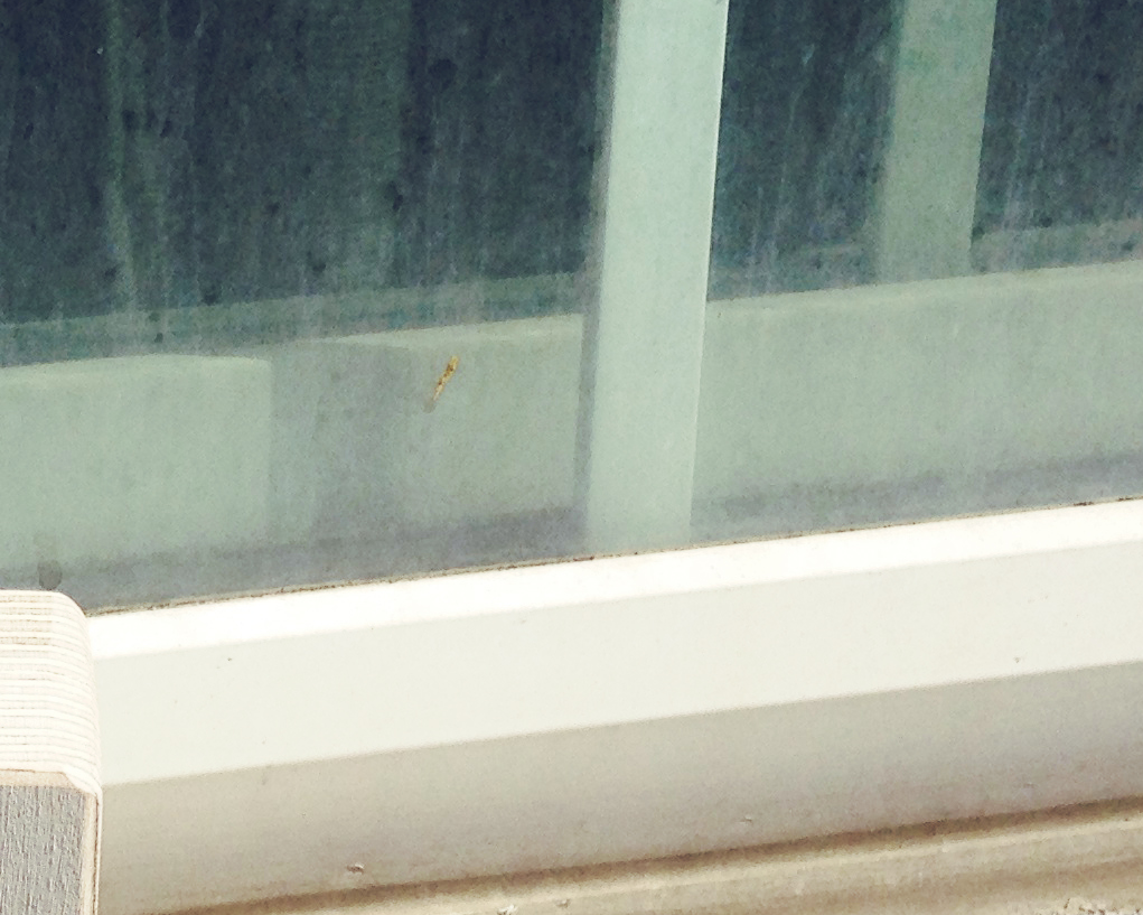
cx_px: -197
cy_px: 486
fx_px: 3485
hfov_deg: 17.8
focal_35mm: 103
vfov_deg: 15.0
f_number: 2.4
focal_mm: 4.12
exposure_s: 1/3012
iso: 50
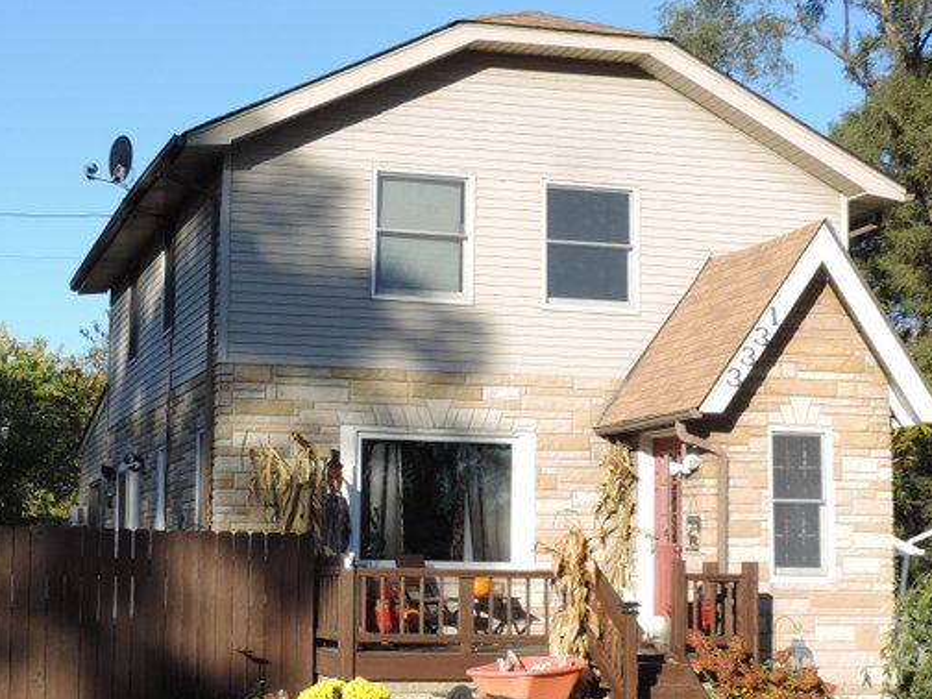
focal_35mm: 67
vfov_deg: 21.9
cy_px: 409
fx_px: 1804
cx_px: 316
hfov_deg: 28.8
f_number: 3.2
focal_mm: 5.8
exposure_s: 1/640
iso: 80
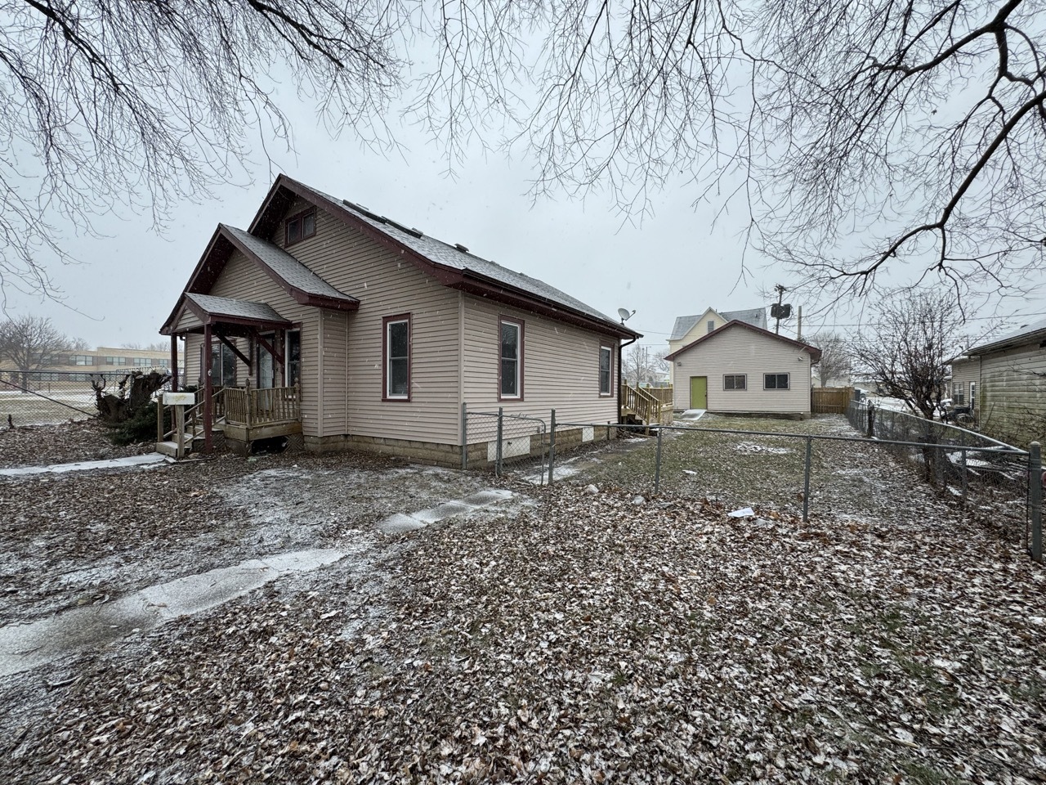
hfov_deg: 102.1
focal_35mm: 14
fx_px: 423
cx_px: 523
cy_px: 392
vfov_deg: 85.7
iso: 40
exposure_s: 1/164
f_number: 2.2
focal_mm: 2.22
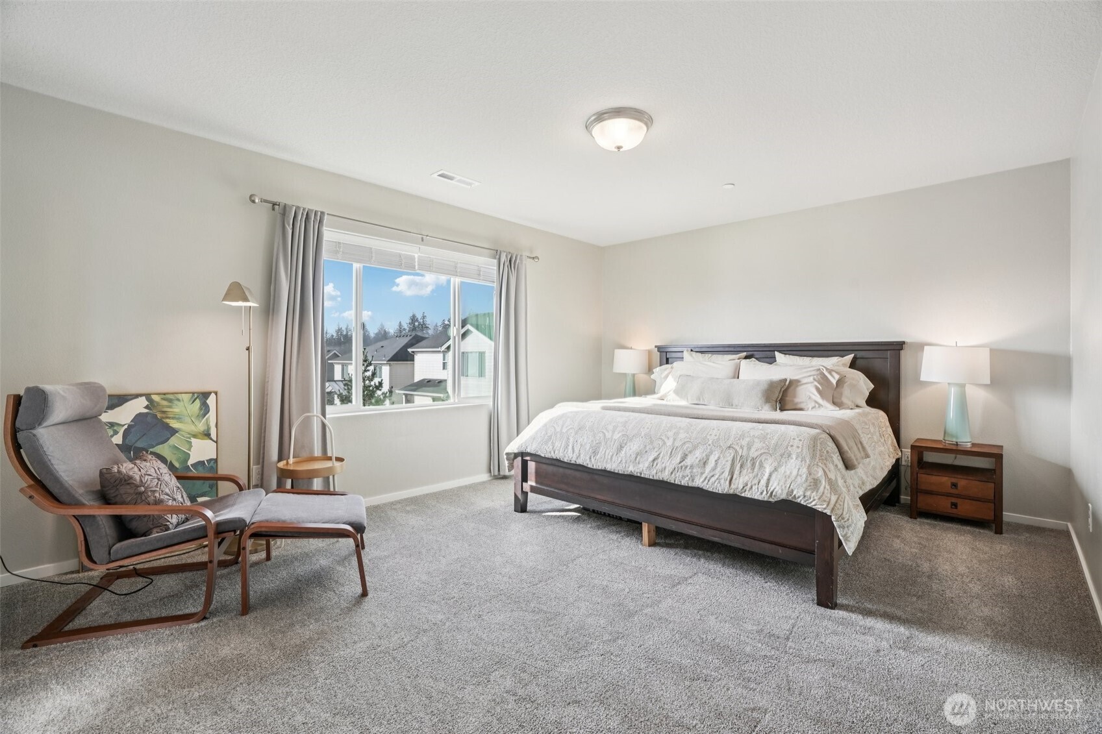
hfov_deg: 96.7
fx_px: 490
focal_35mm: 16
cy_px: 367
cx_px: 551
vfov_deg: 73.7
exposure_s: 1/30
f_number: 8
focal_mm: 16
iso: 400
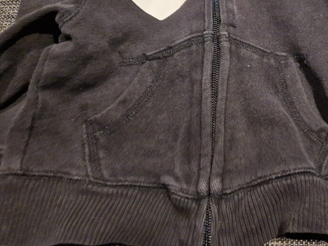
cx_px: 270
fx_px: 445
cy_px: 46
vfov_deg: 30.1
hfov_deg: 38.7
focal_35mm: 47
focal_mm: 5.4
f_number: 1.8
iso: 800
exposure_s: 1/100
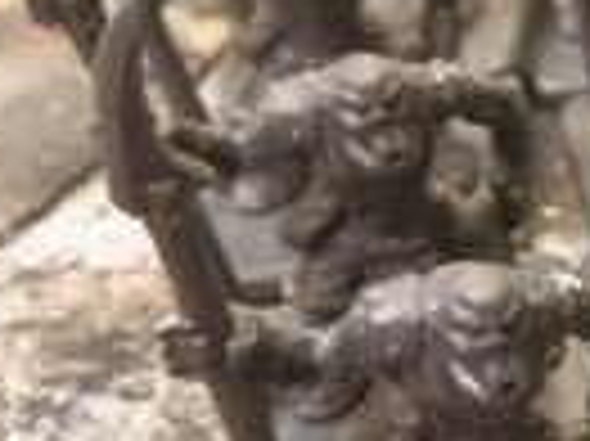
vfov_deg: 12.8
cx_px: 1139
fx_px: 1958
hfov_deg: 14.5
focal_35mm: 115
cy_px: 279
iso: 400
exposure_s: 1/30
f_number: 3.1
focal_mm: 5
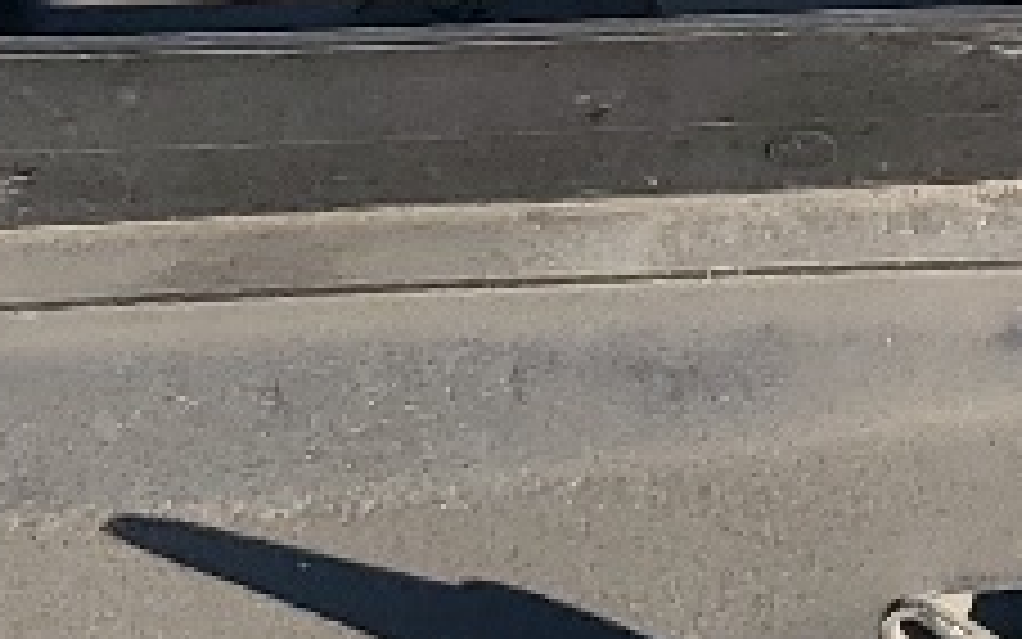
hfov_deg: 10.7
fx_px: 5405
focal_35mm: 194
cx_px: 1085
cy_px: -558
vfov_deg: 6.6
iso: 50
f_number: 1.5
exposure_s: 1/1000
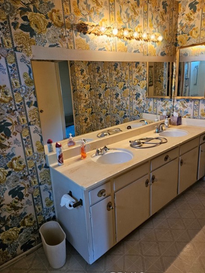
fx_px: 189
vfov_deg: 71.6
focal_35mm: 24
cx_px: 104
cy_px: 140
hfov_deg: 56.8
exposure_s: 1/120
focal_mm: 5.4
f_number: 1.8
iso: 200
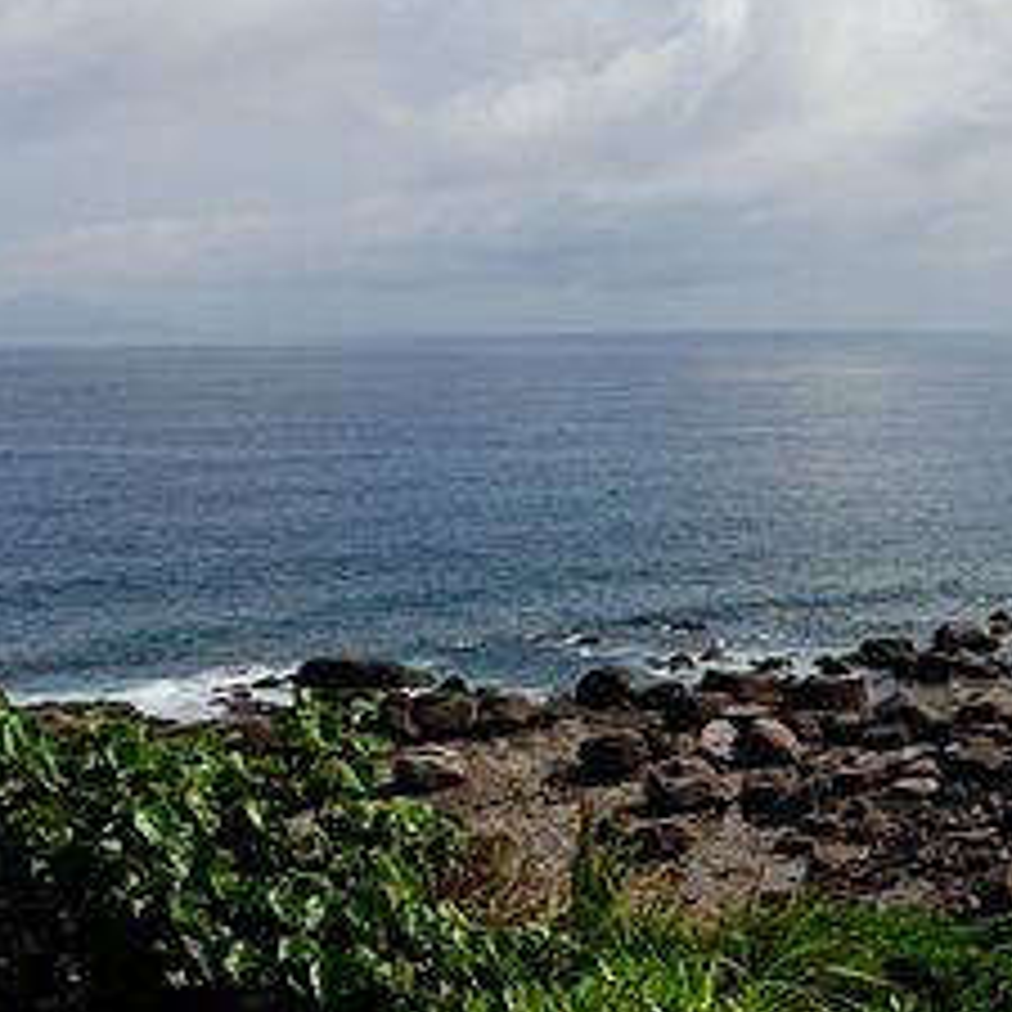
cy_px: 200
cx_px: 1012
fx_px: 1951
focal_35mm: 59
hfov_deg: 27.4
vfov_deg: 28.4
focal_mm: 9
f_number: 4
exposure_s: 1/800
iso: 125
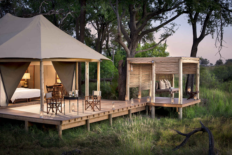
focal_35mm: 50
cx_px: 116
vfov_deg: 27.0
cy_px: 78
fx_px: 322
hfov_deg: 39.6
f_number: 8
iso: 200
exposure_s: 1/1.43
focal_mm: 50
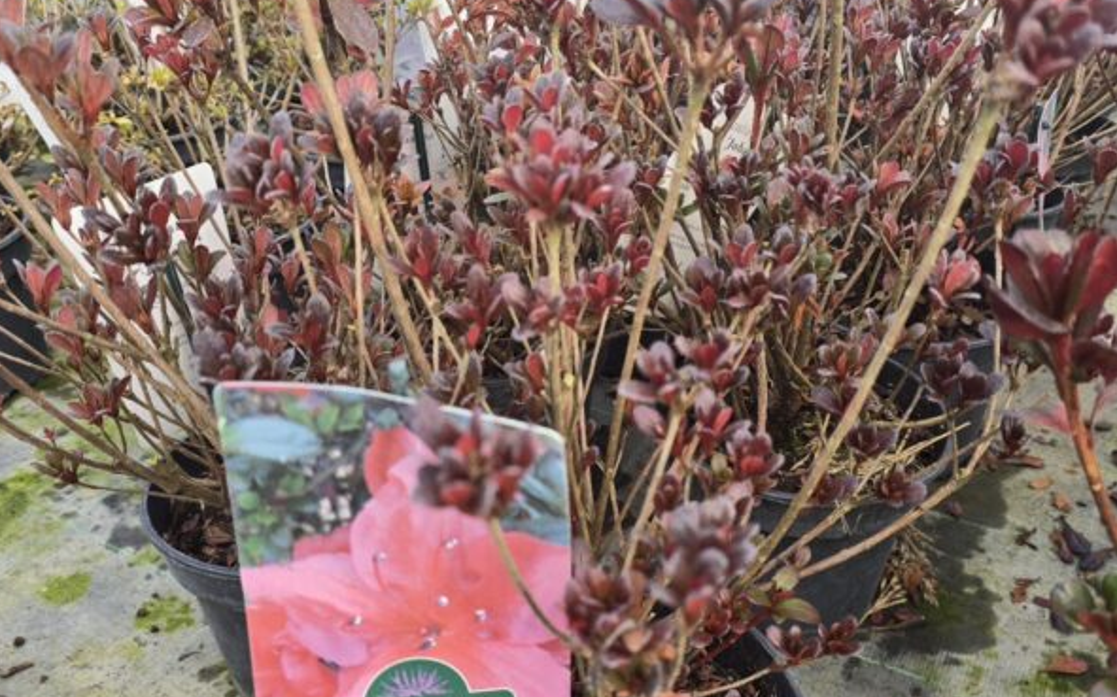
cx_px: 552
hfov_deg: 58.2
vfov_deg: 38.2
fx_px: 1004
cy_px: 395
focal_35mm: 33
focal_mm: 6.3
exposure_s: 1/182
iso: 50
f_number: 1.7
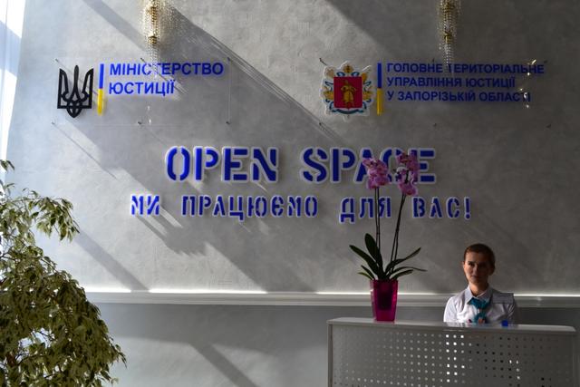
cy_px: 194
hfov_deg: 57.2
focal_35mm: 33
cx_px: 290
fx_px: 532
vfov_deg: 40.0
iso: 400
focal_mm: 22
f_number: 10
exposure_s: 1/200
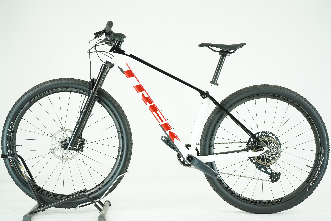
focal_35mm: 54
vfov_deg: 25.1
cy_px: 110
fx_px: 496
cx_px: 166
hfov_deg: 36.9
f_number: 5
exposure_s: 1/200
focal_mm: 54
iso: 2000
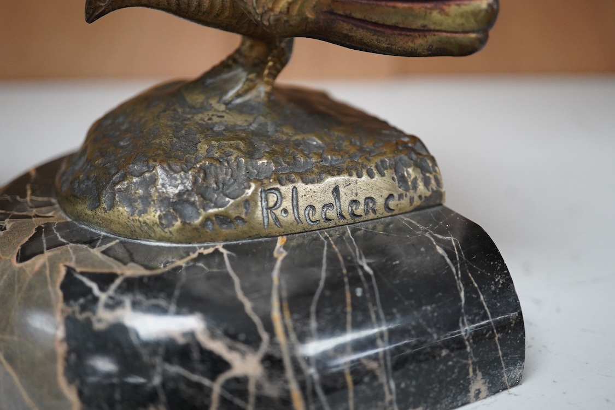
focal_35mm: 45
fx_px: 769
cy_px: 205
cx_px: 308
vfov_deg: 29.9
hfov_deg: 43.6
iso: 3200
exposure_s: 1/400
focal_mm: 30
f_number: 4.5
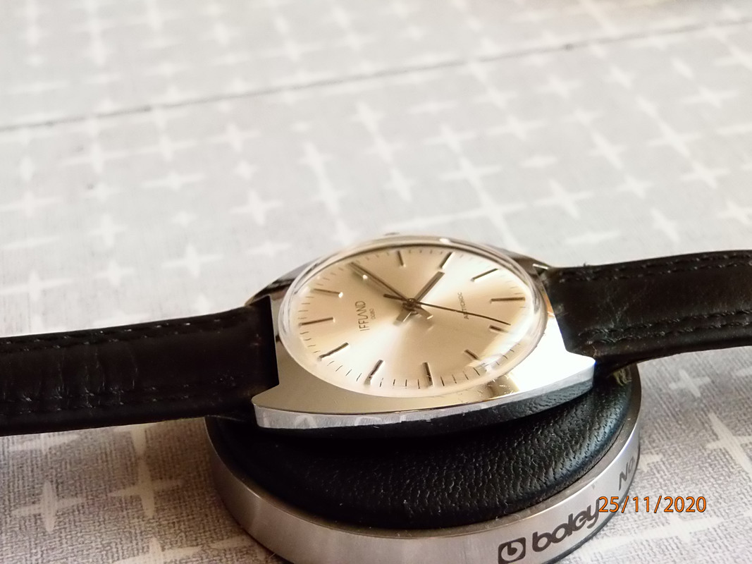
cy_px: 282
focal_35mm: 60
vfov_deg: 24.4
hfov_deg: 32.2
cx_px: 376
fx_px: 1303
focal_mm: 10.7
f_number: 4
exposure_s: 1/125
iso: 1250
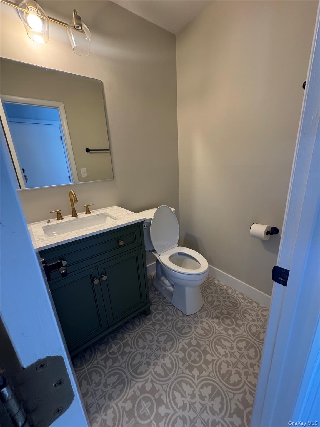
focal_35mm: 14
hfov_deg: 85.7
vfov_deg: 102.1
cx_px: 160
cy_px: 214
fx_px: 173
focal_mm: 2.22
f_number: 2.2
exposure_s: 1/60
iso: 250
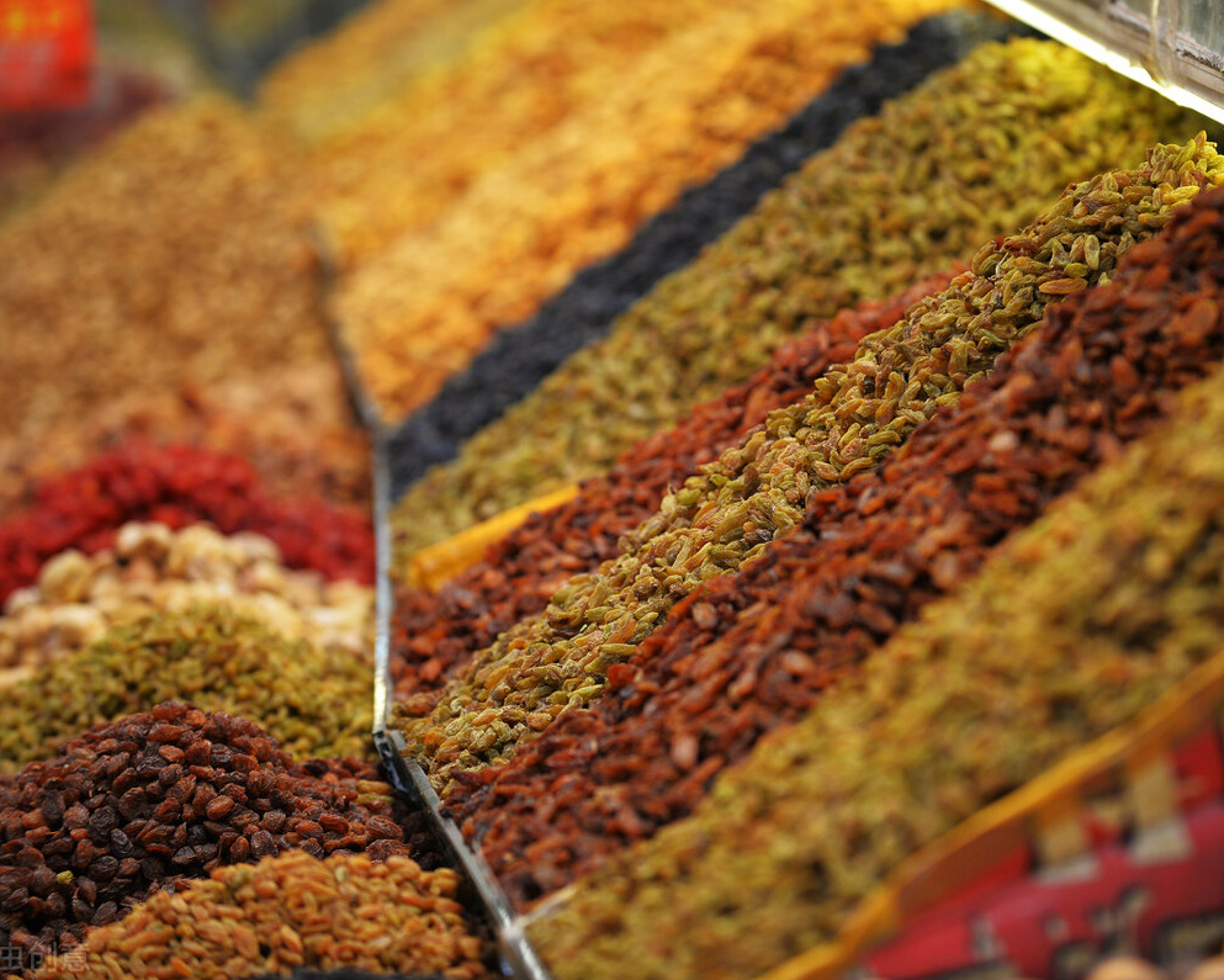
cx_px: 696
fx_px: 6160
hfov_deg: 11.3
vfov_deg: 9.1
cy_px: 491
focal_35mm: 170
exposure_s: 1/250
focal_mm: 150
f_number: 3.5
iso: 800
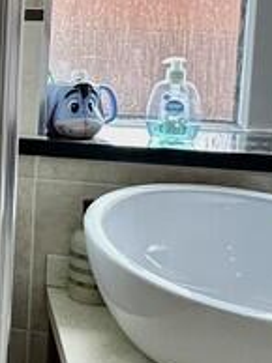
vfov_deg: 25.9
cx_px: -334
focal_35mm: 74
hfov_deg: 14.7
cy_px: 75
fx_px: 777
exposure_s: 1/100
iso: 200
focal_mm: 2.22
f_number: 2.2
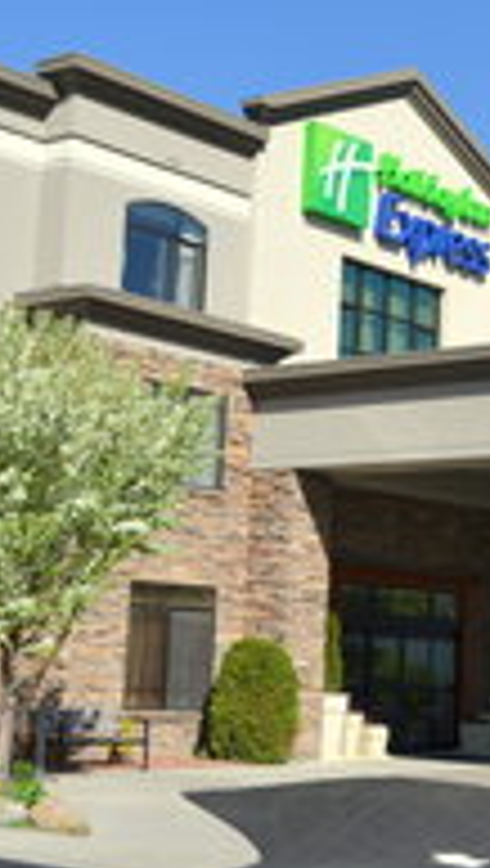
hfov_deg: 15.8
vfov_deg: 28.1
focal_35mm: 75
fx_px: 1727
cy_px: 324
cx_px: 490
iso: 100
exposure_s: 1/250
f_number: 8
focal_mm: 24
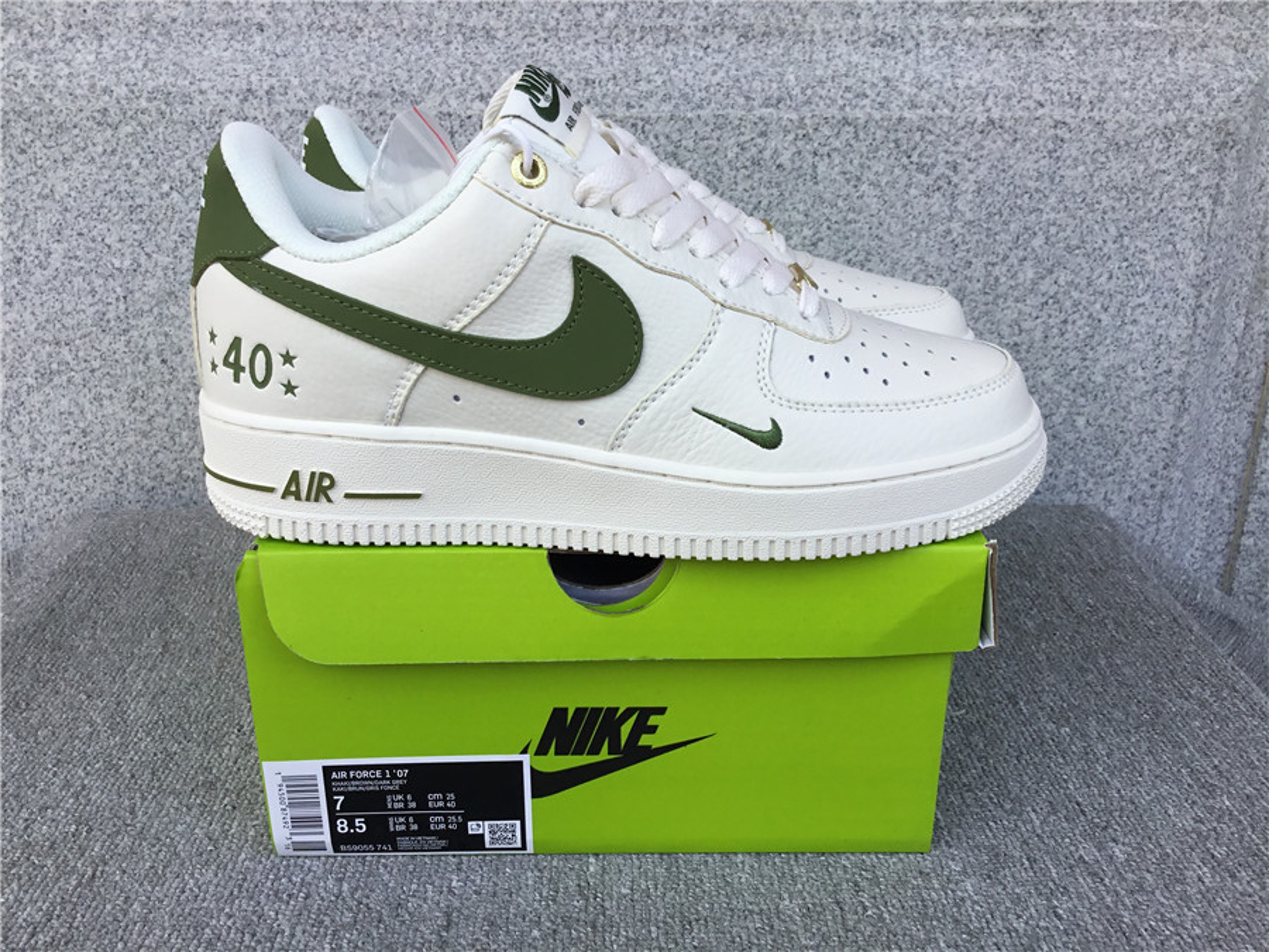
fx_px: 1136
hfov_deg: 58.4
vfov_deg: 45.4
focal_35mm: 31
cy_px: 476
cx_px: 634
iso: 25
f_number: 2.4
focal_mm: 3.3
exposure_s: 1/532
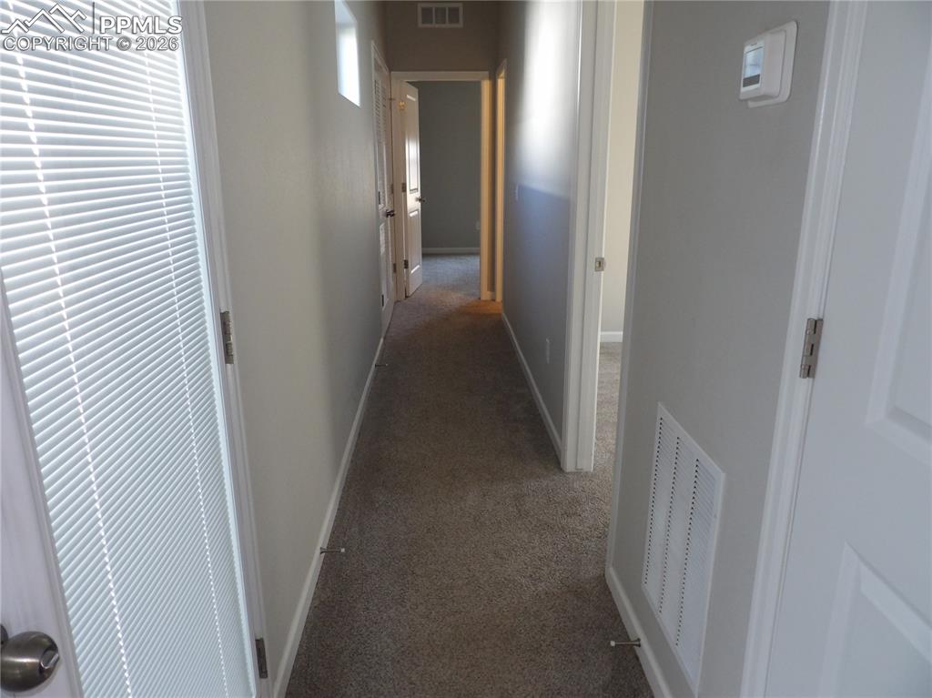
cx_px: 466
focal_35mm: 24
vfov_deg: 56.8
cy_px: 349
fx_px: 646
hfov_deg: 71.6
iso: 200
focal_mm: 4.3
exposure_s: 1/33
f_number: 2.8
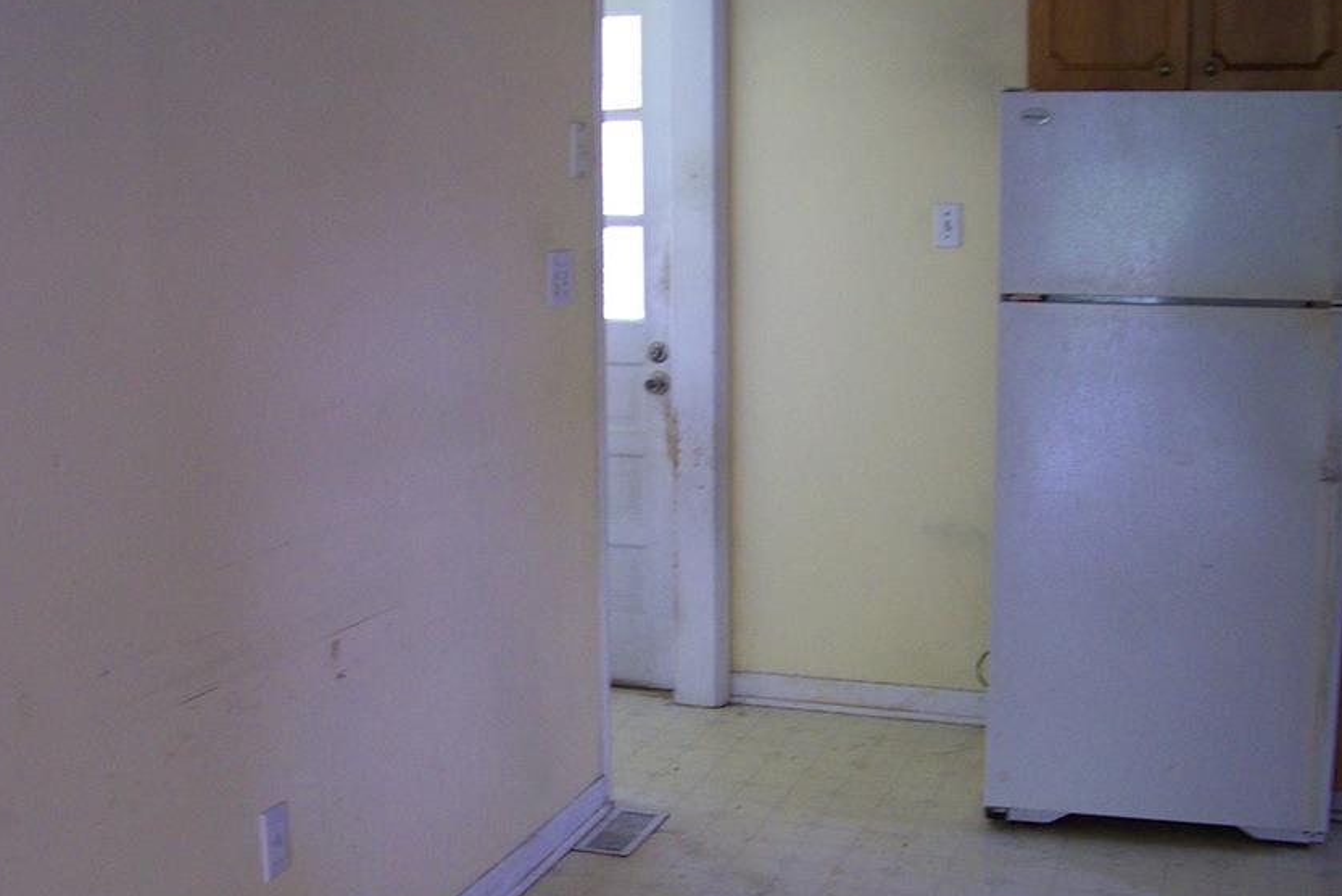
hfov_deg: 42.6
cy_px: 498
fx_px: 1715
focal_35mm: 46
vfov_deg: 29.2
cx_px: 578
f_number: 2.8
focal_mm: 5.85
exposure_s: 1/30
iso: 160
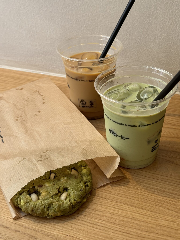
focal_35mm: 48
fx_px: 333
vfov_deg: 39.7
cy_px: 120
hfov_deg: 30.3
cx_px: 90
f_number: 1.78
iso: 64
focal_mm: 6.76
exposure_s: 1/121
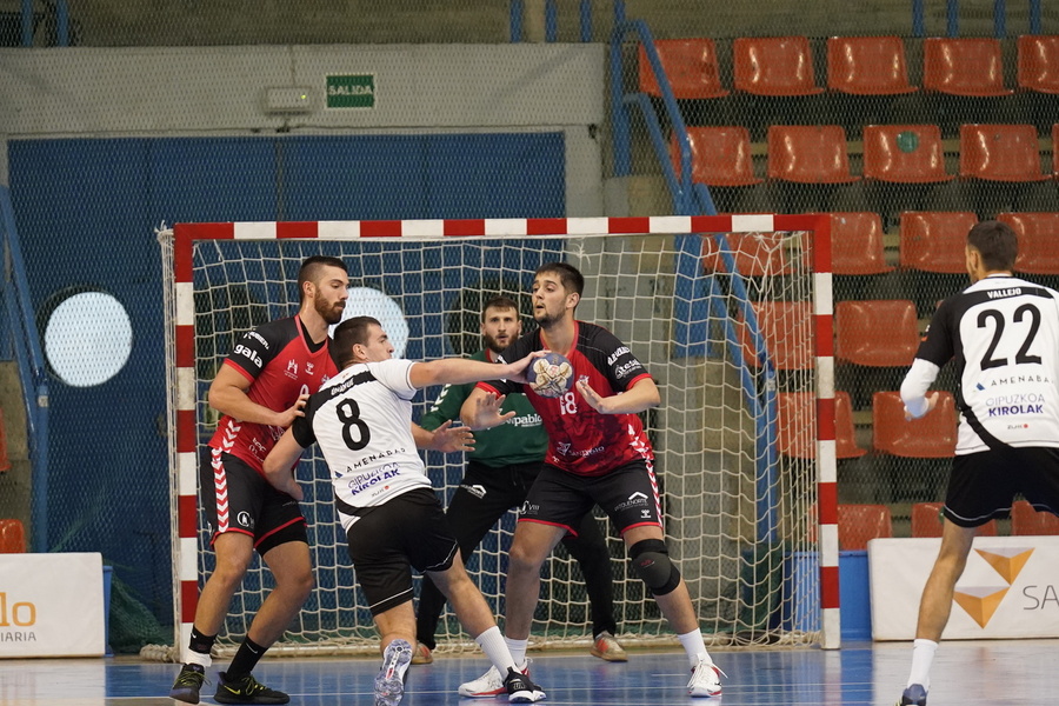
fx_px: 8824
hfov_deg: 6.9
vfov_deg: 4.6
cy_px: 353
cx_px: 530
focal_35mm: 300
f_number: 2.8
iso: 5000
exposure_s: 1/2000
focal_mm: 200
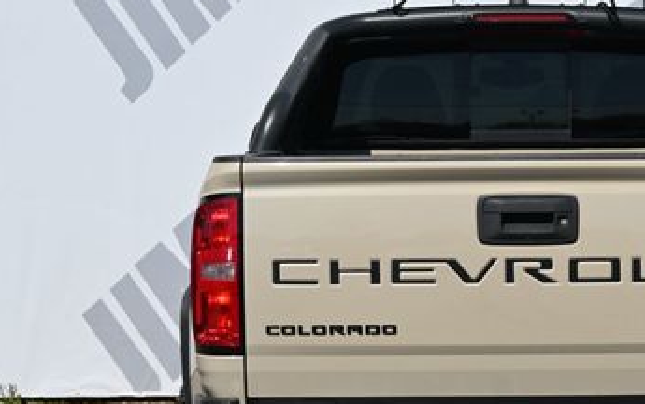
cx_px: 529
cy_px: 279
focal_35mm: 122
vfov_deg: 10.7
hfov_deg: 17.0
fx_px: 2145
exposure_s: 1/320
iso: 100
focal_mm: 43
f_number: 6.3
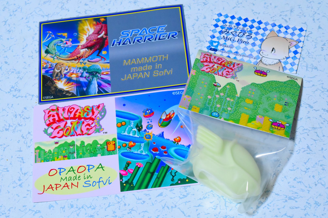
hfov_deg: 27.0
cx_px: 164
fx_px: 683
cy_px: 109
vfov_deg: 18.2
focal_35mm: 75
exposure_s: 1/60
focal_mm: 50
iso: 3200
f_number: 8
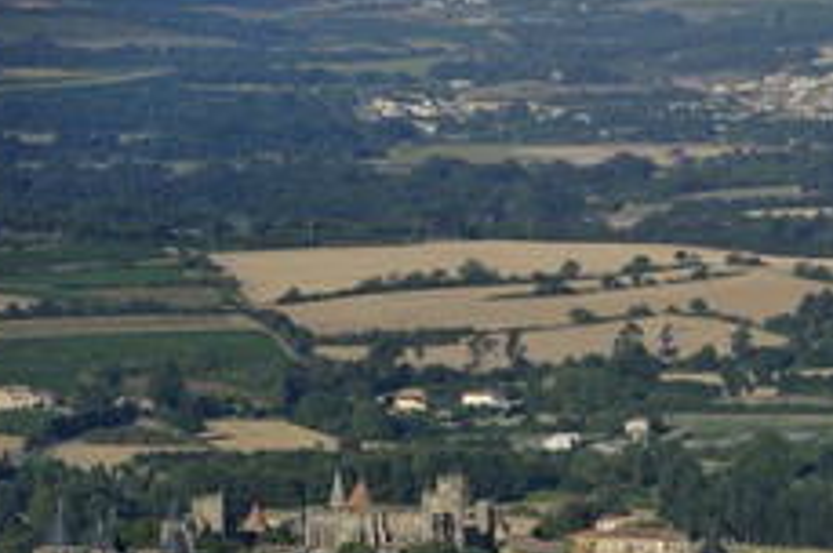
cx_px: 711
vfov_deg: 3.7
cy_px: 469
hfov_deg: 5.6
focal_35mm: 368
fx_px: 8503
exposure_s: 1/800
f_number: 7.1
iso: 200
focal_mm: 200
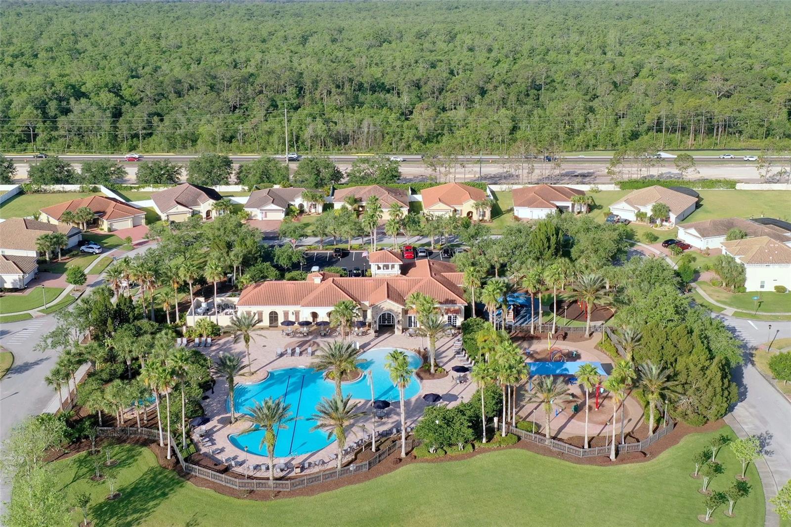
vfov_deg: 46.4
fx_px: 615
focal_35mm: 28
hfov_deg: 65.5
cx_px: 396
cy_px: 264
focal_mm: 10.3
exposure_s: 1/200
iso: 100
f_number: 4.5
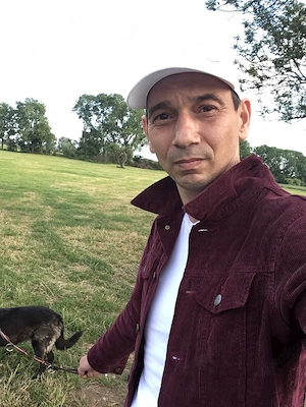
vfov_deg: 58.4
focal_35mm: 31
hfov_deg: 45.4
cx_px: 153
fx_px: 365
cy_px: 204
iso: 50
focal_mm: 2.15
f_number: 2.4
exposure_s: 1/268
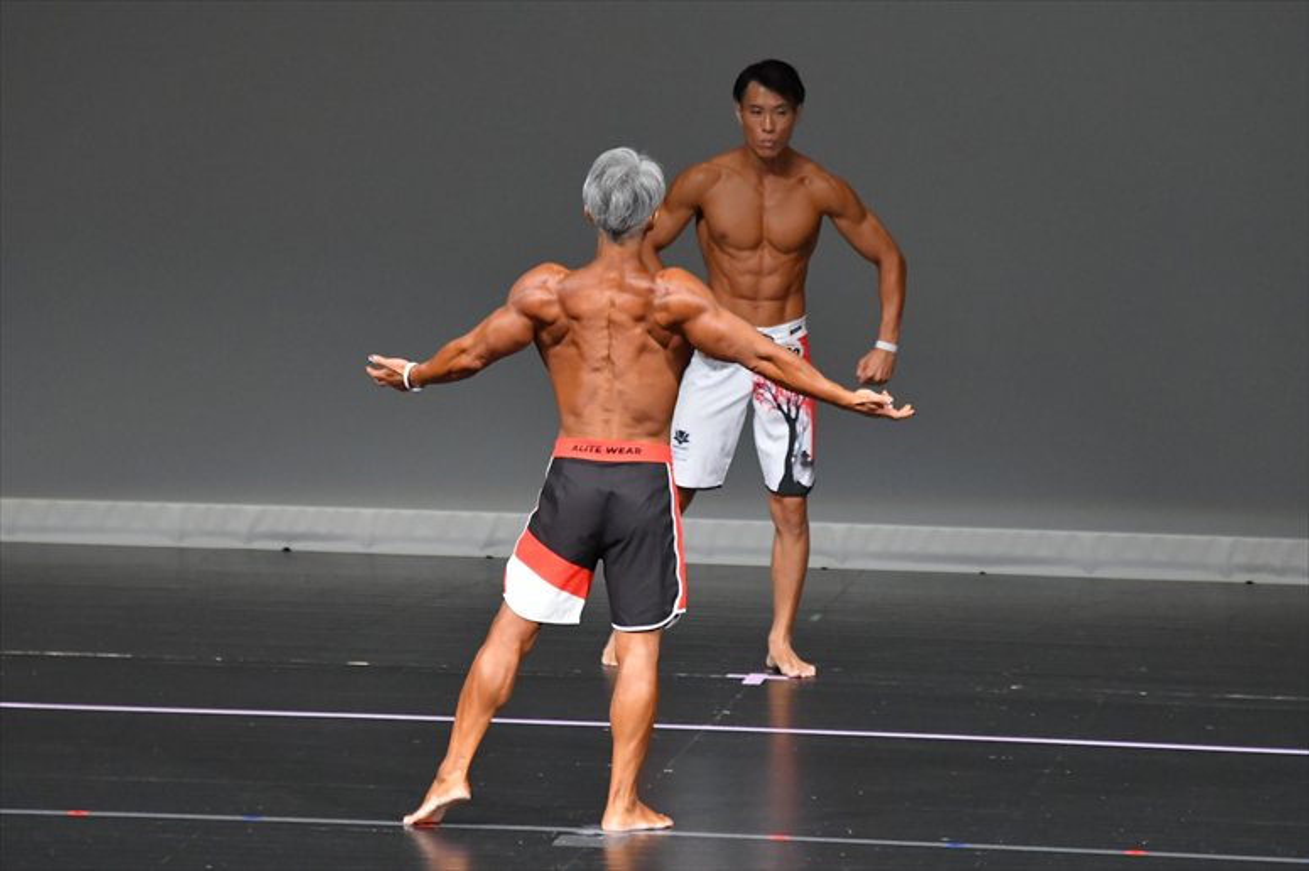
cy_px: 436
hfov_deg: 6.5
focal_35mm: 315
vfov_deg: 4.4
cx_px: 654
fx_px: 11448
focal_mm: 210
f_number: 5.6
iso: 5000
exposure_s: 1/400
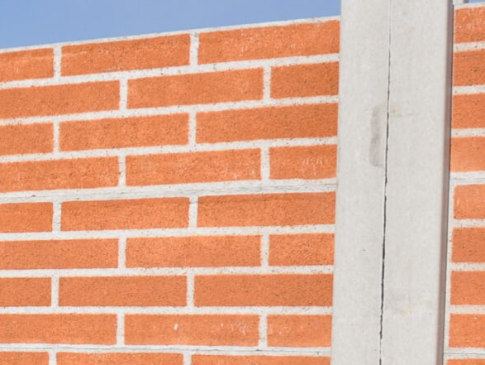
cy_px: 509
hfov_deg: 16.1
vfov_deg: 12.6
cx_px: -219
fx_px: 1584
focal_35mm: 113
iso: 200
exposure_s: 1/1000
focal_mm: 18
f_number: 6.3
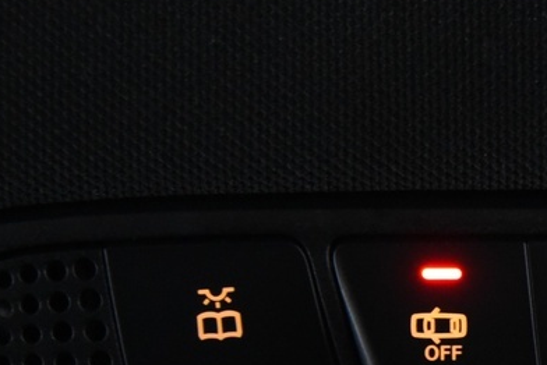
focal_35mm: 227
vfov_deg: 6.0
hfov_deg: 8.9
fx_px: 3452
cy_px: 486
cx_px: 687
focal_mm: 55
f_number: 4
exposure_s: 1/20
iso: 4000
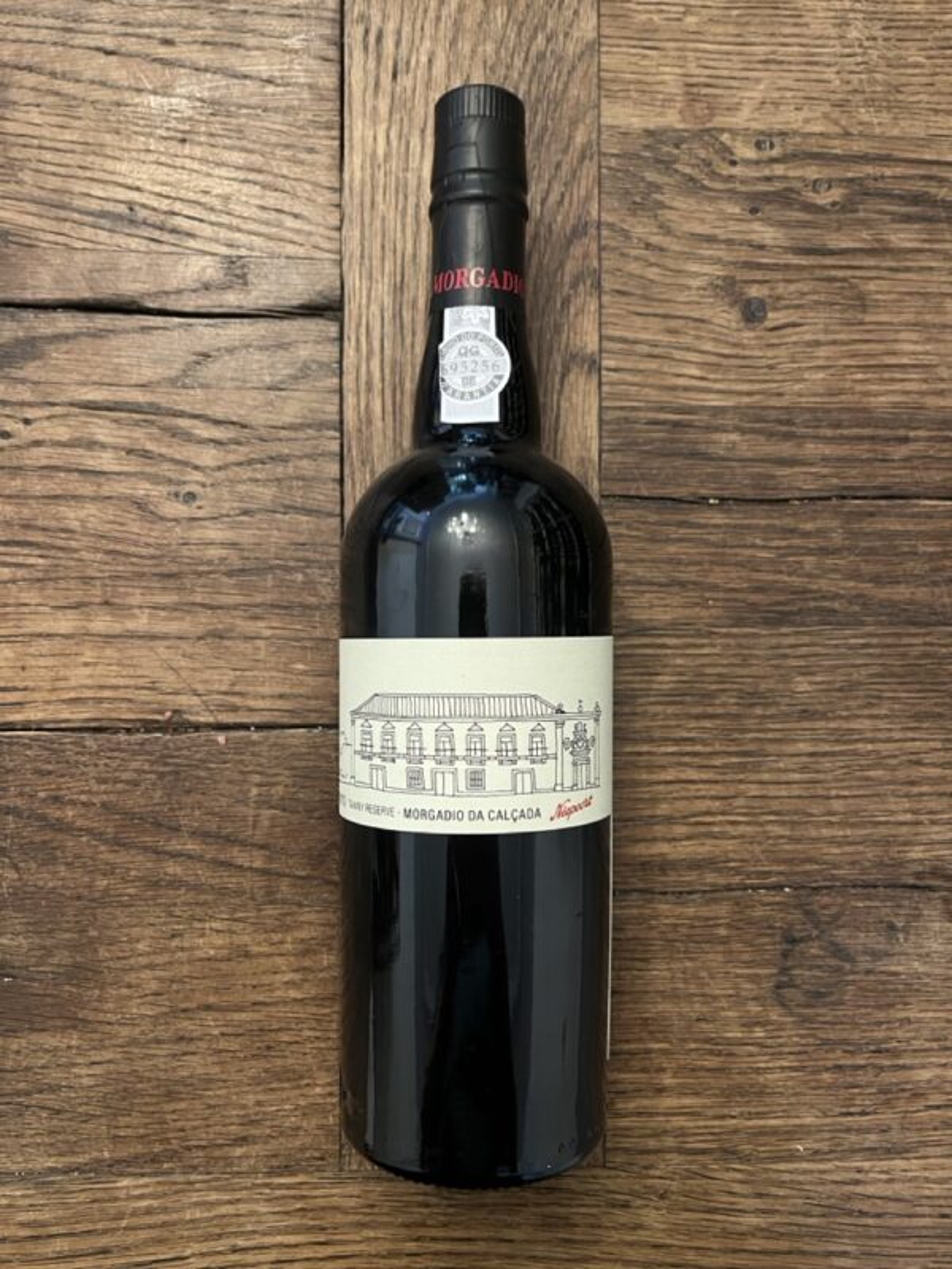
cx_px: 476
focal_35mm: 26
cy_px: 634
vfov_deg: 67.3
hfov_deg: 53.1
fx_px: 953
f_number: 1.6
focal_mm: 5.1
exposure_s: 1/40
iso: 640
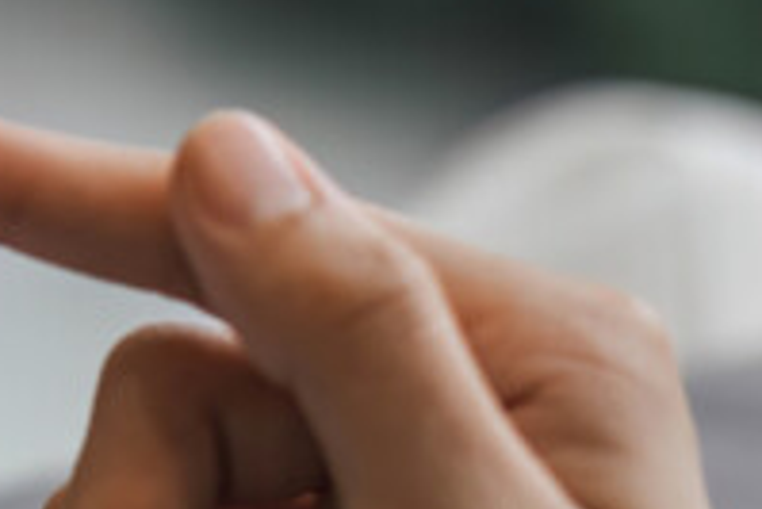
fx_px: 6693
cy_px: 161
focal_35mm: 316
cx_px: -257
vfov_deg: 4.4
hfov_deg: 6.5
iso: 400
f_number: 2
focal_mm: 50
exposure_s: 1/480
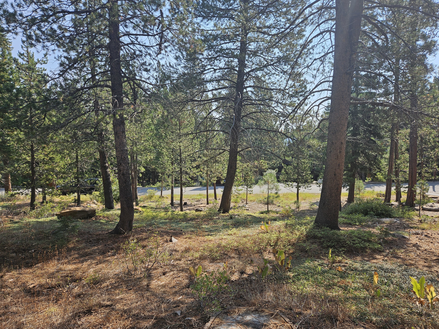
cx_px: 220
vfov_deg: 58.9
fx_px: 292
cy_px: 164
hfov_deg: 73.9
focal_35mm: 23
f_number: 1.8
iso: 25
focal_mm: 5.4
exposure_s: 1/944
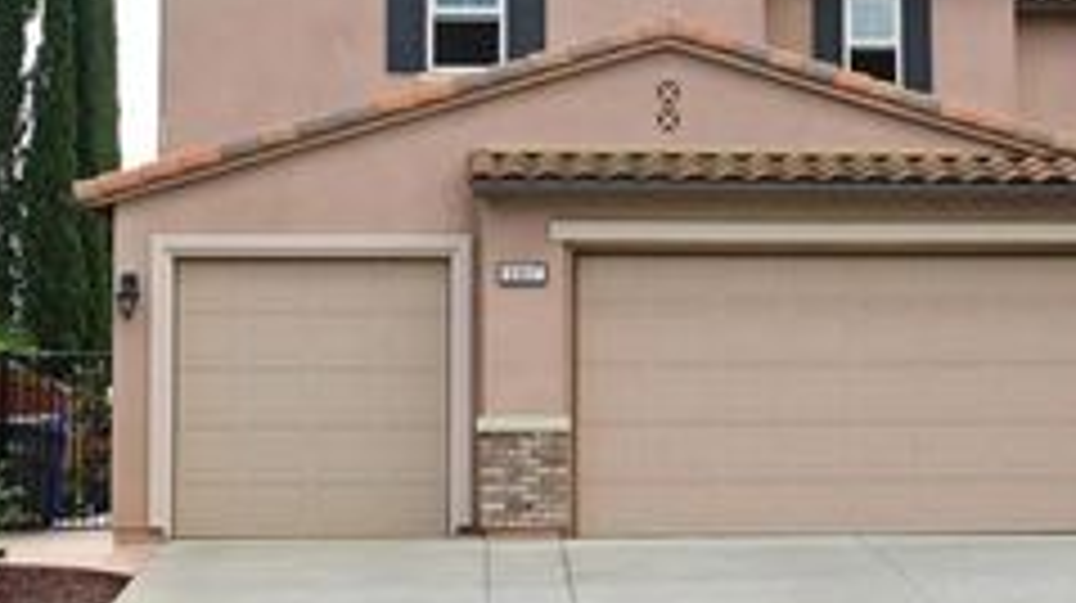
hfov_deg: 23.1
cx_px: 734
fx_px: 2623
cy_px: 209
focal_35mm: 92
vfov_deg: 13.1
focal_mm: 42
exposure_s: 1/15
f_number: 22
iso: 100
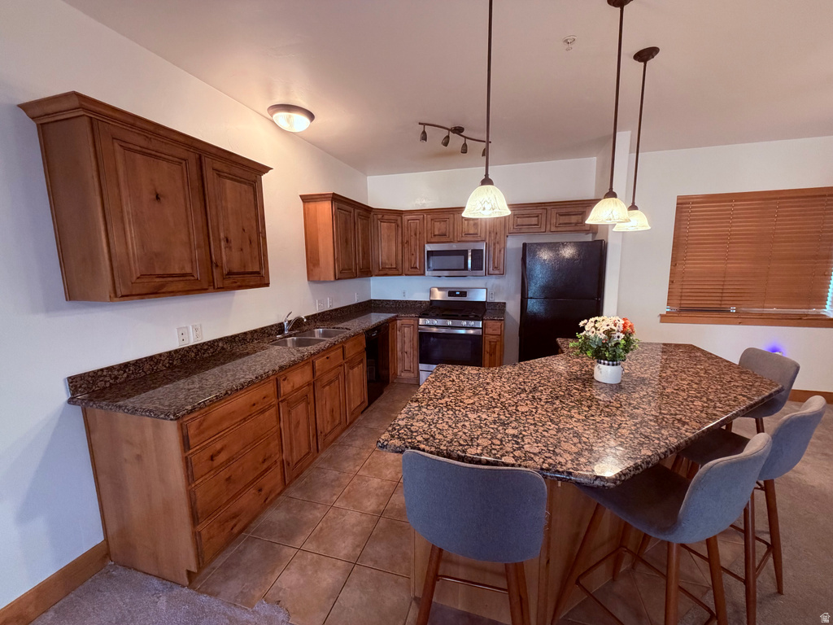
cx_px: 416
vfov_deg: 85.7
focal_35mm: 14
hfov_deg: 102.1
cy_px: 312
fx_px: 337
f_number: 2.2
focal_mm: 2.22
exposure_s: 1/60
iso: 400
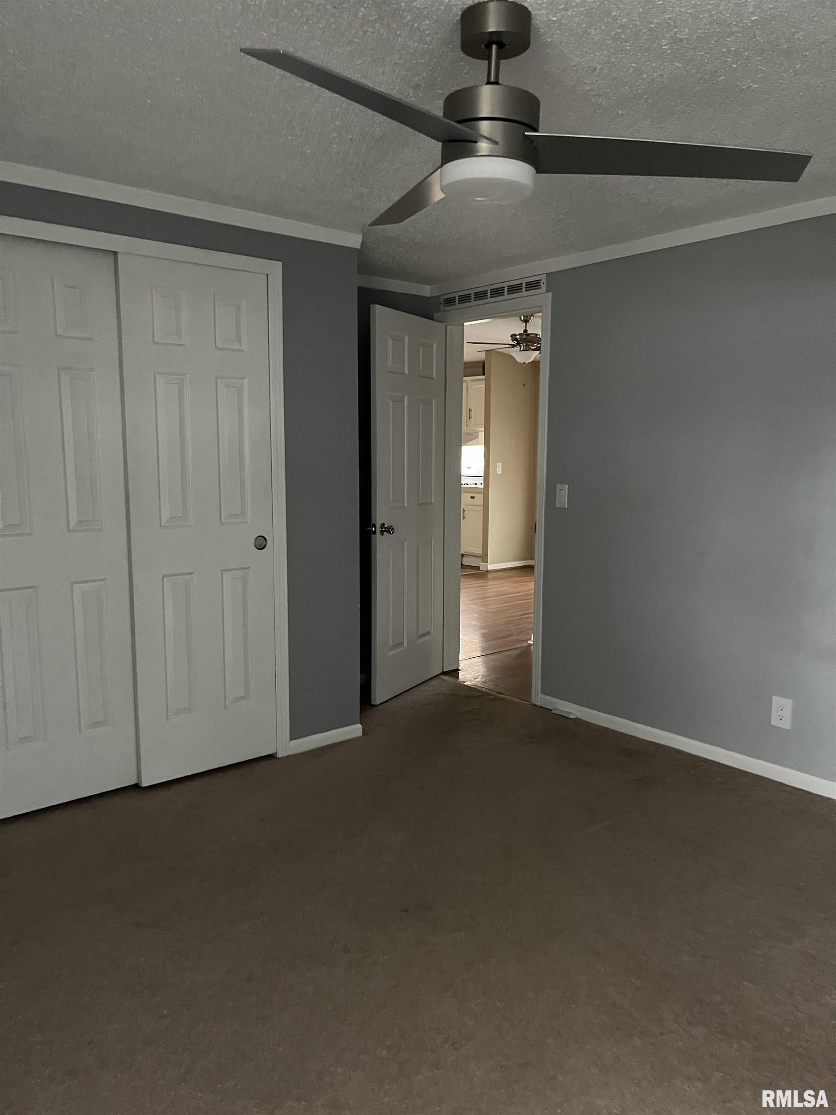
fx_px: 837
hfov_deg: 53.1
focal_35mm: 26
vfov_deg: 67.3
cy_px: 558
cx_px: 418
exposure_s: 1/30
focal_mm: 5.1
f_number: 1.6
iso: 800
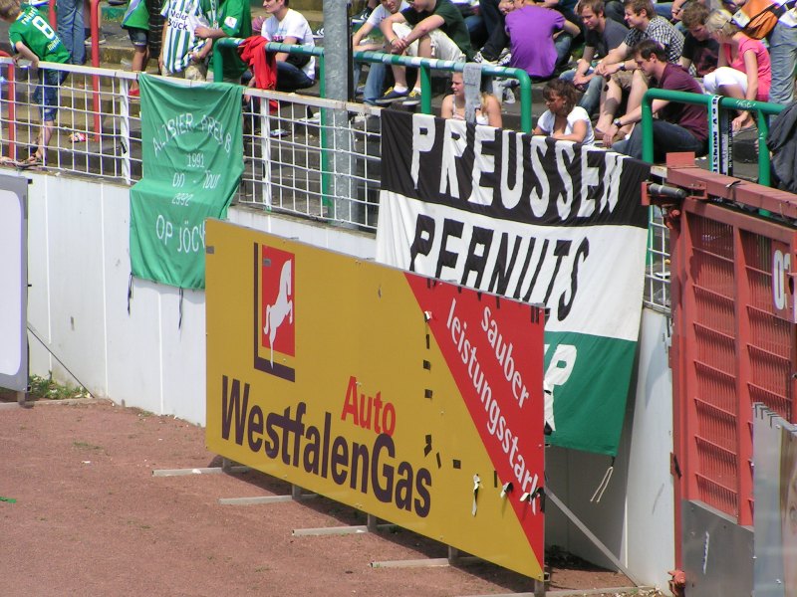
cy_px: 298
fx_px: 5687
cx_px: 398
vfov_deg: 6.0
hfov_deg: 8.0
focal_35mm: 247
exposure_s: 1/500
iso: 50
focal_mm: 37.8
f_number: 5.6
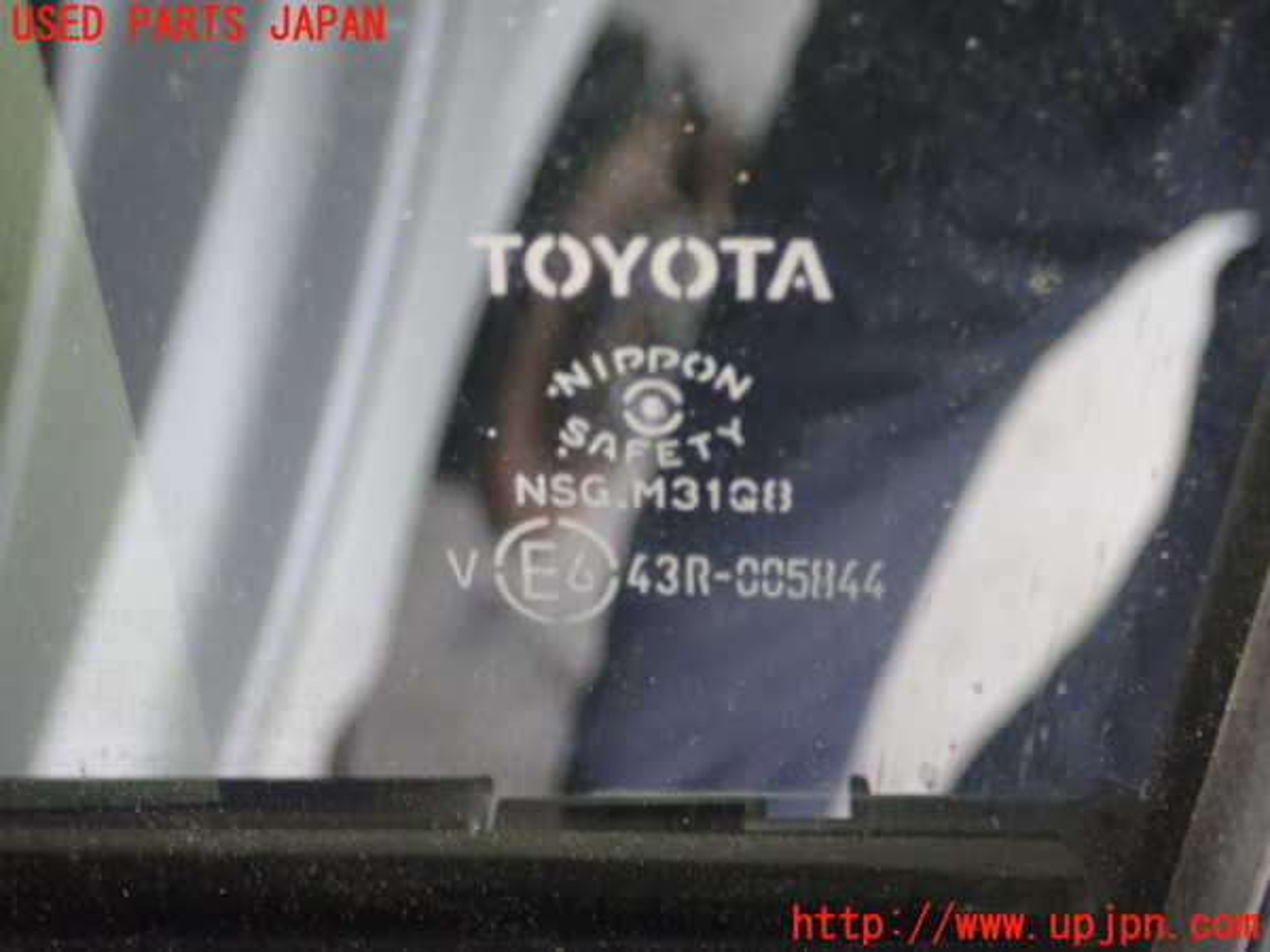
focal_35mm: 46
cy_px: 476
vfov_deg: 31.5
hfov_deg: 41.2
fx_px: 1688
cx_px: 635
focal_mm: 8.41
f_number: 3.1
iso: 800
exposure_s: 1/13
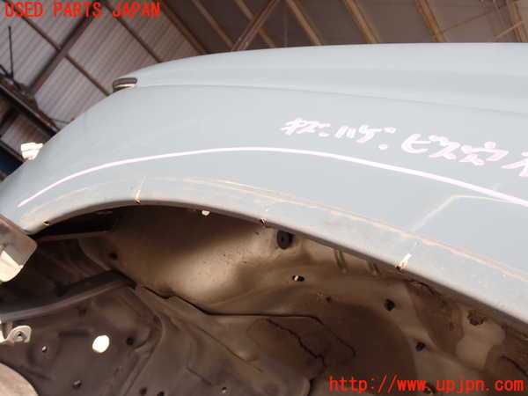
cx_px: 264
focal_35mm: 44
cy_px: 198
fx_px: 671
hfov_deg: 42.9
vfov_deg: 32.9
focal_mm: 7.84
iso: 100
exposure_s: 1/250
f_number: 4
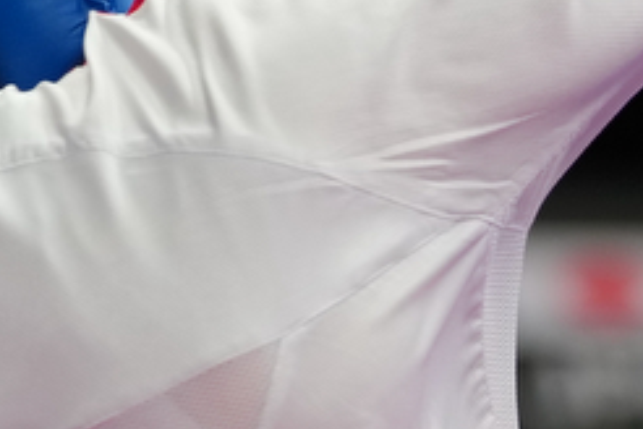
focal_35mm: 1074
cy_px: 267
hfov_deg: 1.9
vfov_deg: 1.3
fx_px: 19181
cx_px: 374
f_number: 2.8
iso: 640
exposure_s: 1/1000
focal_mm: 165
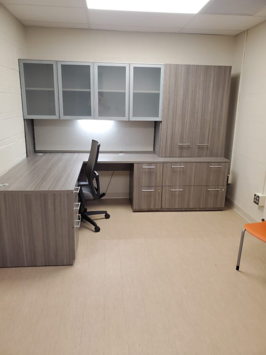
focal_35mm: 26
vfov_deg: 67.3
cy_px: 178
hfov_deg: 53.1
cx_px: 133
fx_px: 266
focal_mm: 4.3
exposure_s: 1/60
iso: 250
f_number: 2.4
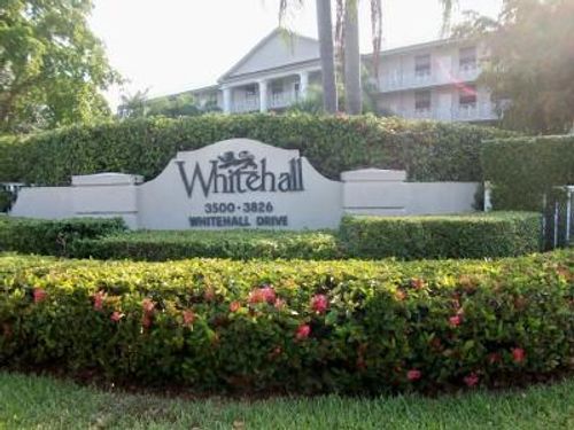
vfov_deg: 41.8
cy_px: 215
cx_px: 287
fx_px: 564
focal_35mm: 34
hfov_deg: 54.0
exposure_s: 1/265
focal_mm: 5.7
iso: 64
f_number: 2.8
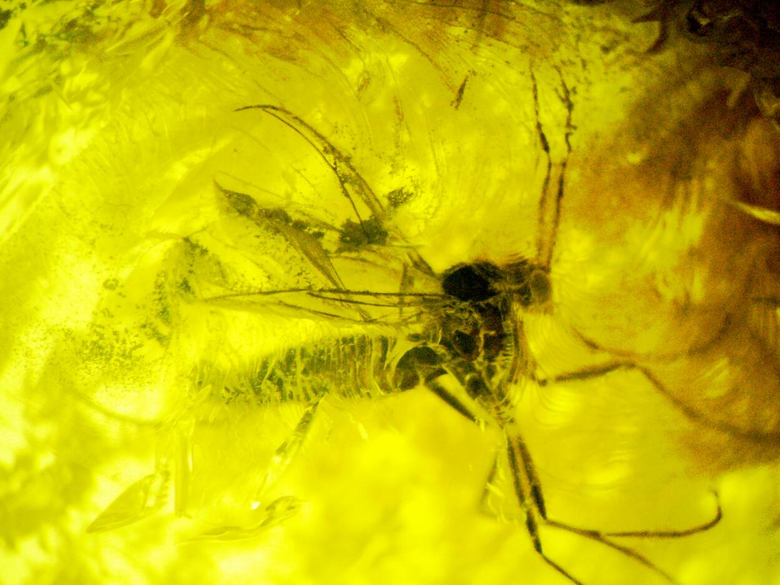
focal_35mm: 97
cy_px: 292
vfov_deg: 15.2
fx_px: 2186
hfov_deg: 20.2
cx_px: 390
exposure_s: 1/100
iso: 400
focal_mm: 16.1
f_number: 4.8
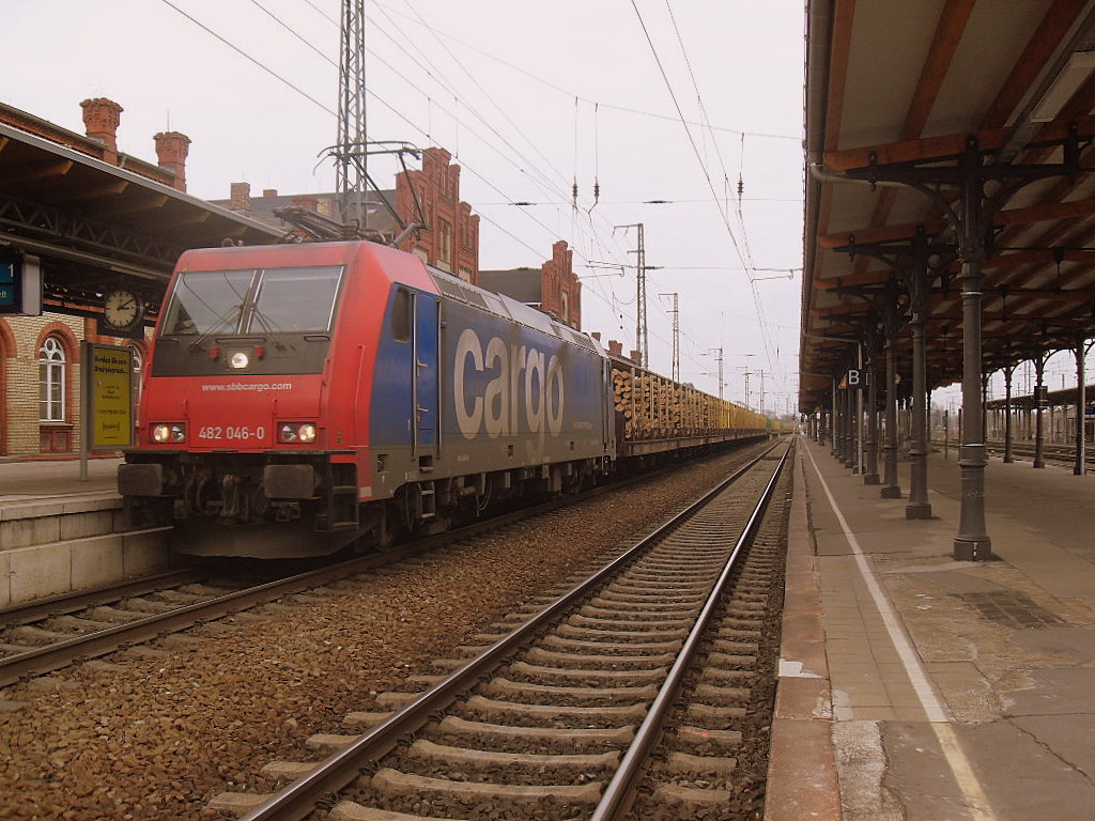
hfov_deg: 54.0
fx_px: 1076
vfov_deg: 41.8
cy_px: 410
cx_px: 548
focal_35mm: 34
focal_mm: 6.3
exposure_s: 1/350
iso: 80
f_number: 2.8
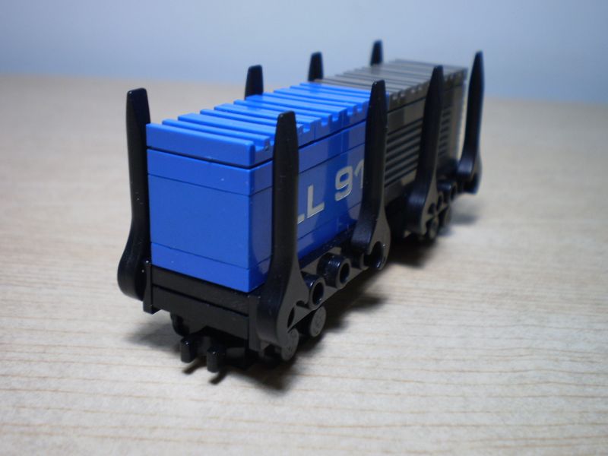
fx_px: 738
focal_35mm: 42
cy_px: 228
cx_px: 304
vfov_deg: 34.3
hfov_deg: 44.8
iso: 125
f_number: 3.5
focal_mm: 7.4
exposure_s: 1/20
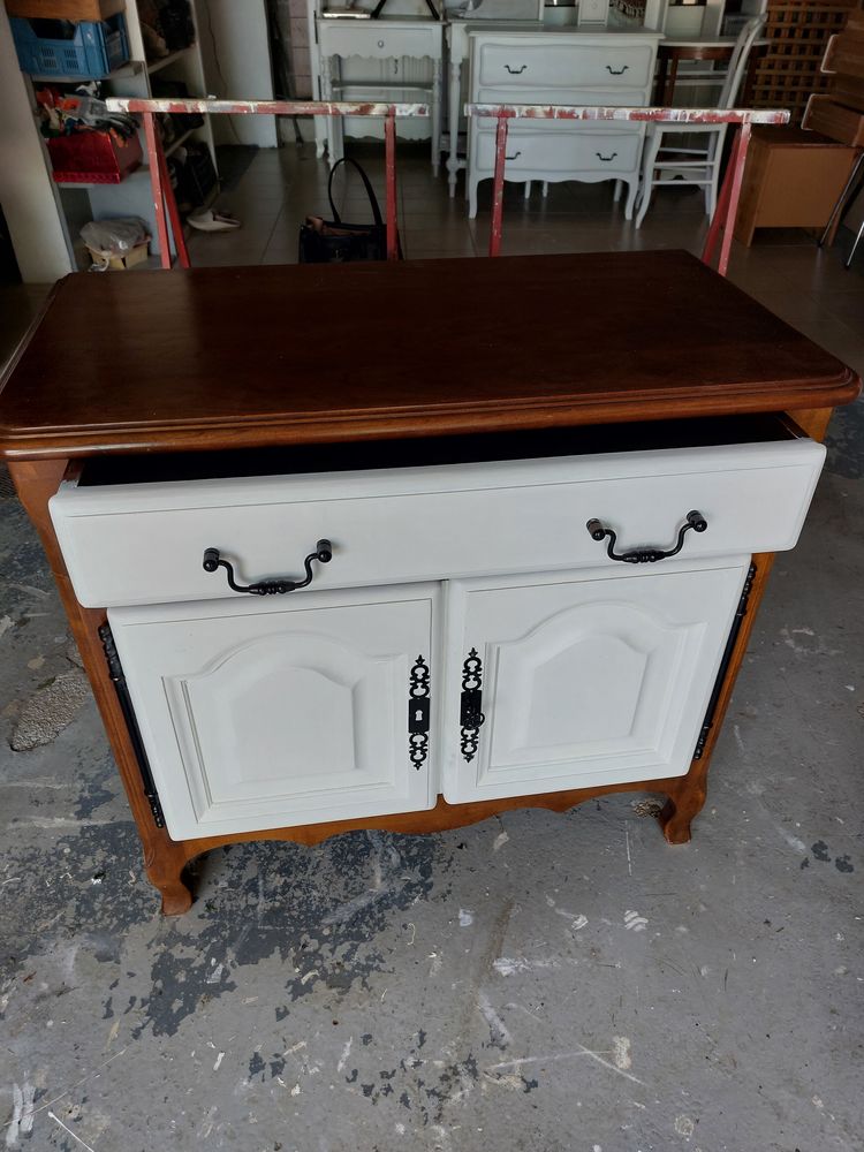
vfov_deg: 69.4
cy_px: 576
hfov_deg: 54.9
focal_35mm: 25
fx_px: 832
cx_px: 432
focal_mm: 5.23
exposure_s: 1/100
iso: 40
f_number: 1.8
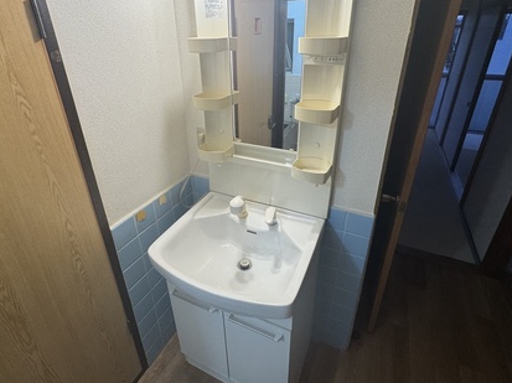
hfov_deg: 84.7
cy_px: 165
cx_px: 255
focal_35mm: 19
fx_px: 281
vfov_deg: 68.3
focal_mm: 2.22
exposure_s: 1/60
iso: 200
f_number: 2.2
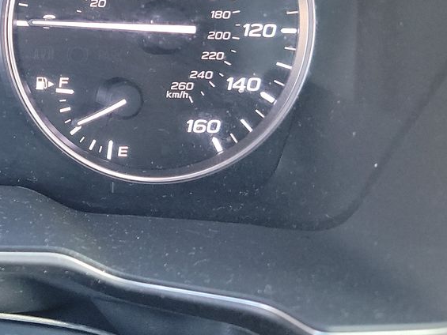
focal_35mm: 68
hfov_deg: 25.6
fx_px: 878
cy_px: 63
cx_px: -90
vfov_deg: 21.3
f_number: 1.8
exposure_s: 1/59
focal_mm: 6.7
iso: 998
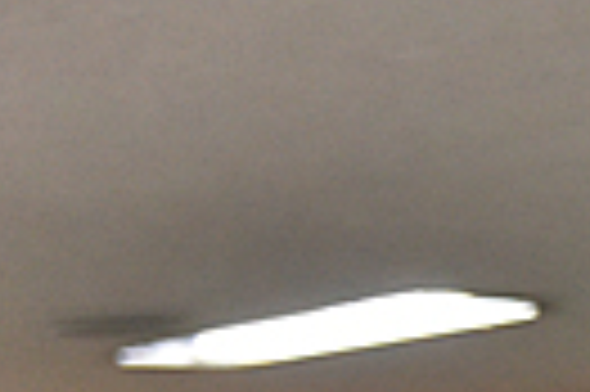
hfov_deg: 3.9
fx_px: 8512
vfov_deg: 2.6
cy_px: 975
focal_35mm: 520
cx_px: 1617
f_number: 5.6
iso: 4500
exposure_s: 1/125
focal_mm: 85
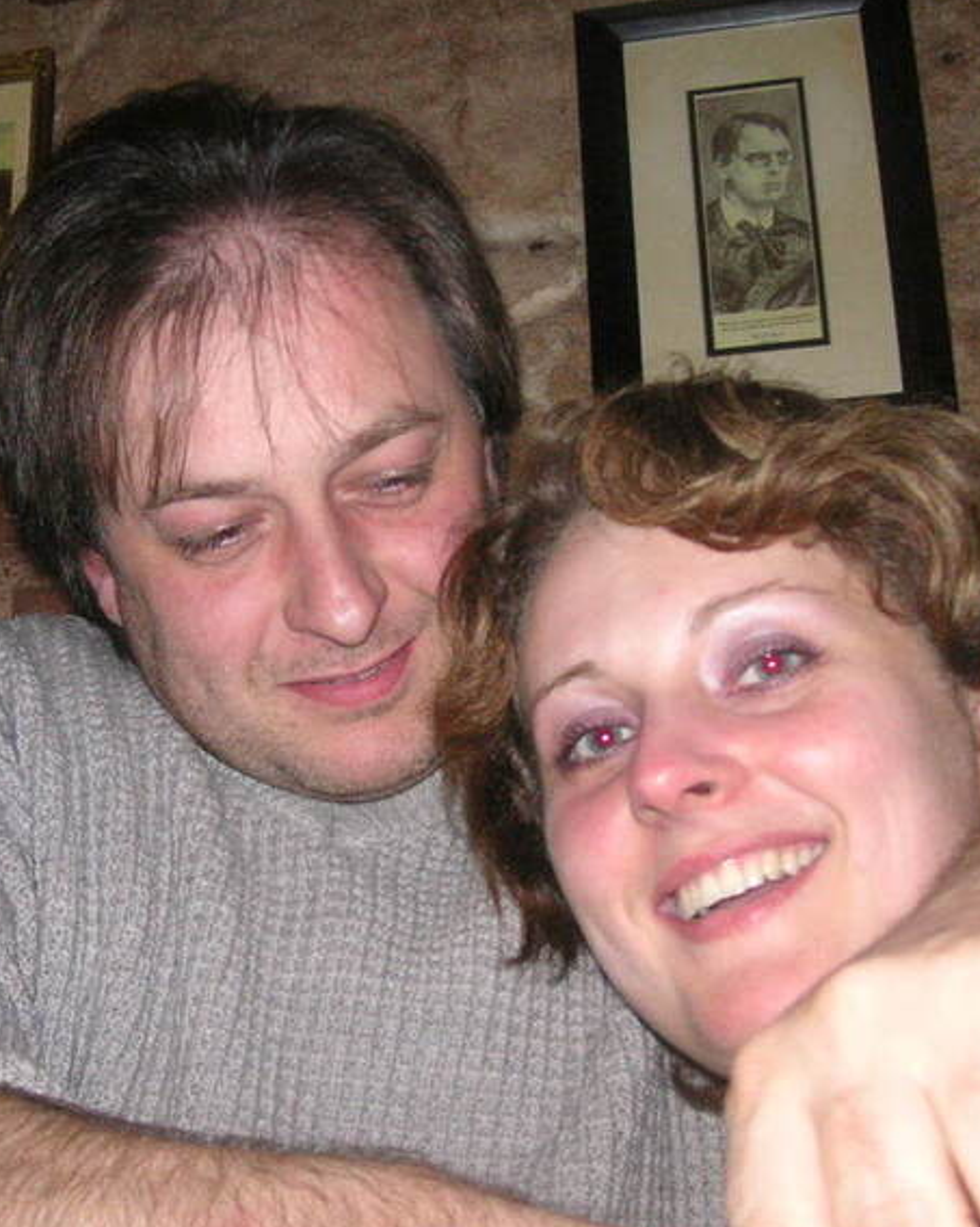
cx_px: 381
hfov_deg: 29.6
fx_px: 1851
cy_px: 638
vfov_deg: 36.7
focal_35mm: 51
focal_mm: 6.1
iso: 160
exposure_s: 1/45
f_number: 2.8
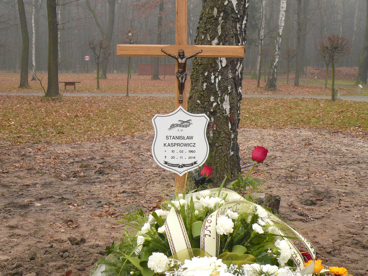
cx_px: 184
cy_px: 138
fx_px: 595
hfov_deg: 34.3
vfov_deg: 26.1
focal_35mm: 56
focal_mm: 6.1
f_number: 3.1
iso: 100
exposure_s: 1/80
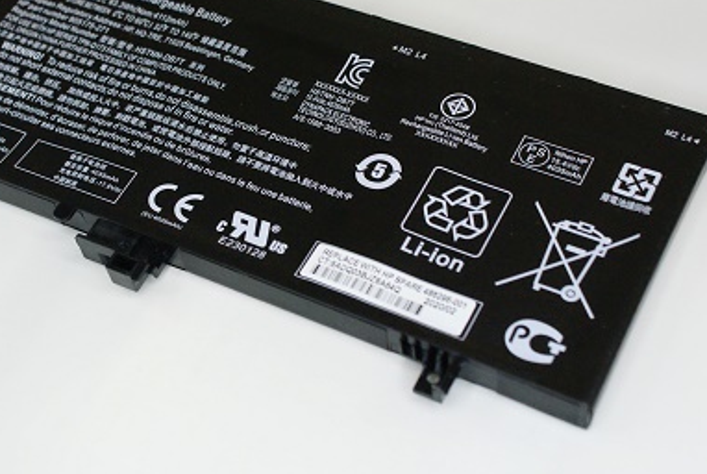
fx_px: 1569
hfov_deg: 25.4
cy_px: 184
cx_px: 303
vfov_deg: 17.2
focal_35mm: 80
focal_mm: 35
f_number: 5.6
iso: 1600
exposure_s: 1/160
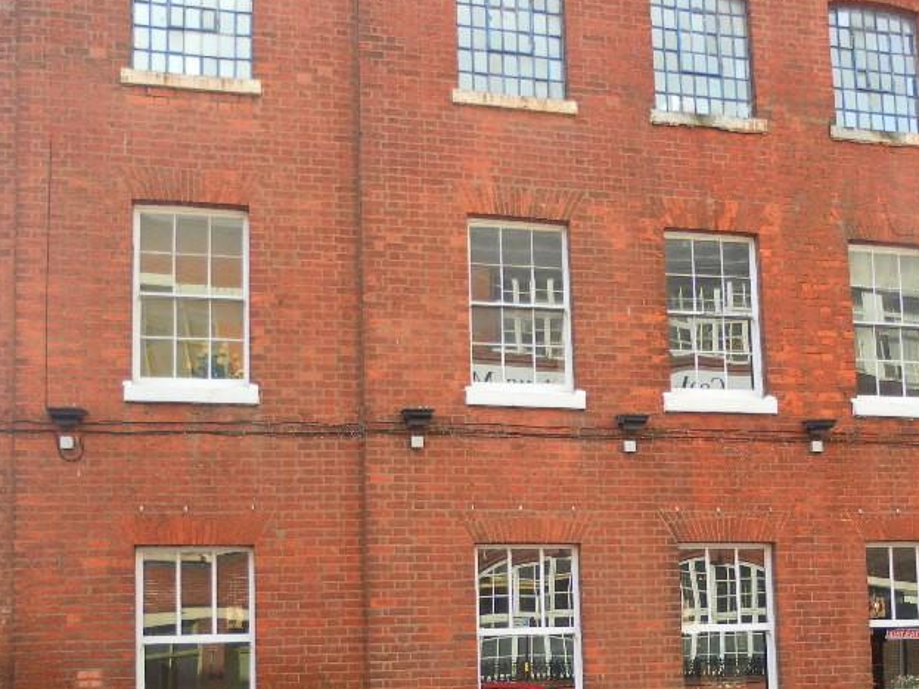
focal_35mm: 46
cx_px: 559
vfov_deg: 30.7
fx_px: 1221
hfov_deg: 41.0
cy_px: 556
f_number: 3.2
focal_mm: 4.9
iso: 80
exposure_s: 1/160
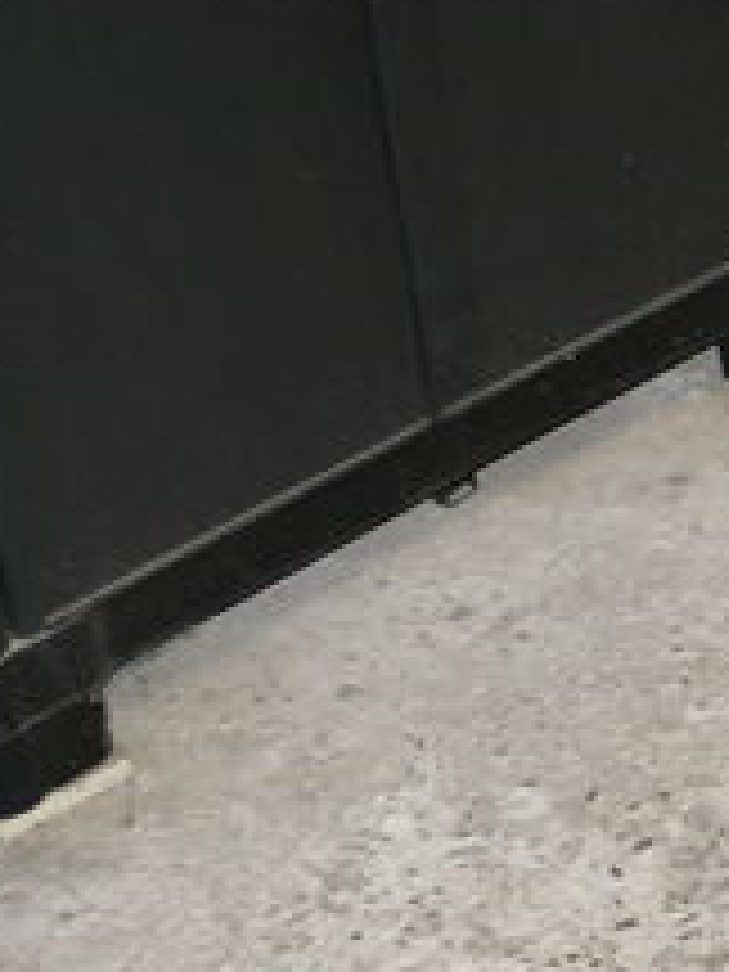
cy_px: 1152
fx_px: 4549
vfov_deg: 11.9
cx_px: 1930
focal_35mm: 162
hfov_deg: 8.2
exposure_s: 1/30
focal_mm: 7.4
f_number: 2.8
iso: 100
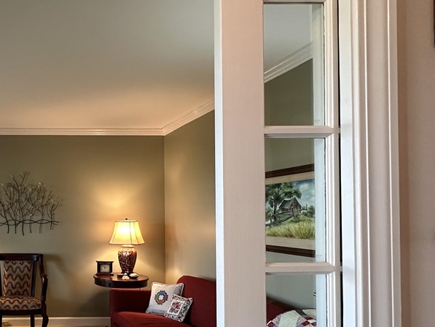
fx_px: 377
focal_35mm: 30
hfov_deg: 51.1
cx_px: 23
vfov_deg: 46.2
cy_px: 212
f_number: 2.2
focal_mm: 2.22
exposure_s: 1/60
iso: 200
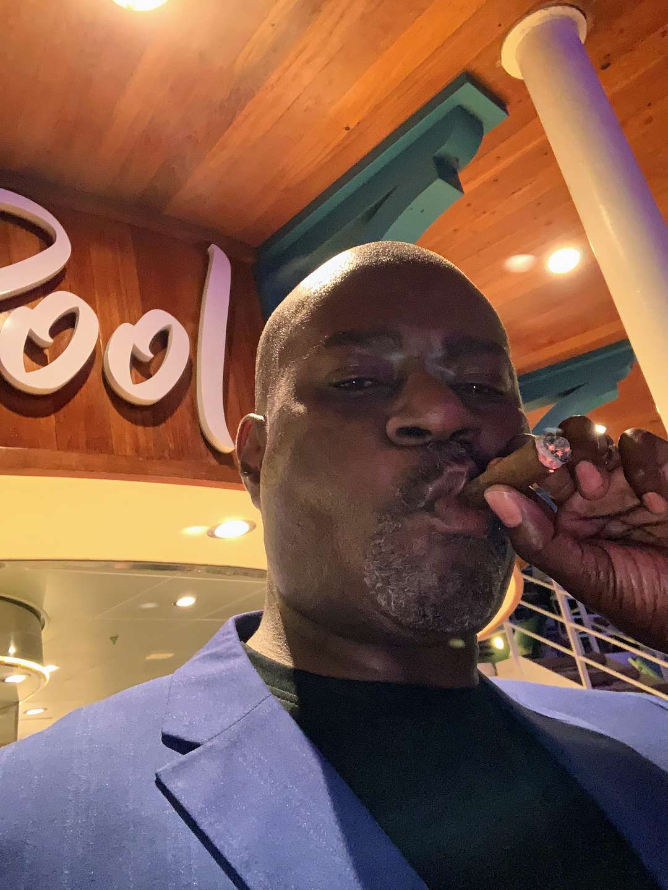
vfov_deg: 56.8
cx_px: 334
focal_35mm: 32
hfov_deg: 44.2
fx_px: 823
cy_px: 445
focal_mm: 2.87
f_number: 2.2
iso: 640
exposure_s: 1/24
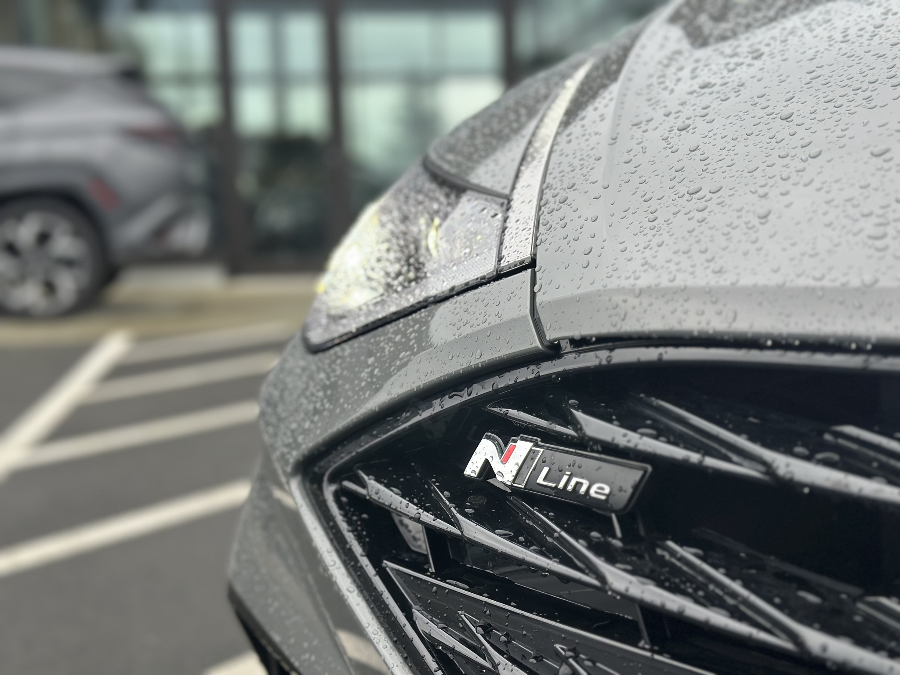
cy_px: 338
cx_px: 450
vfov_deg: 30.3
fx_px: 1248
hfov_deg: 39.7
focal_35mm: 48
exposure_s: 1/672
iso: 80
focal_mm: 6.86
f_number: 1.78
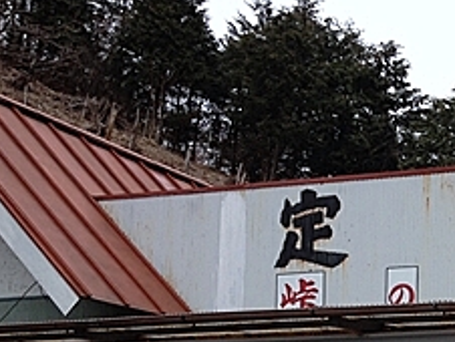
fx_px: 1303
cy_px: 412
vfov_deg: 14.5
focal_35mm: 99
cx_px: 580
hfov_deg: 18.5
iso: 64
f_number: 2.4
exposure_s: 1/627
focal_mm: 4.28
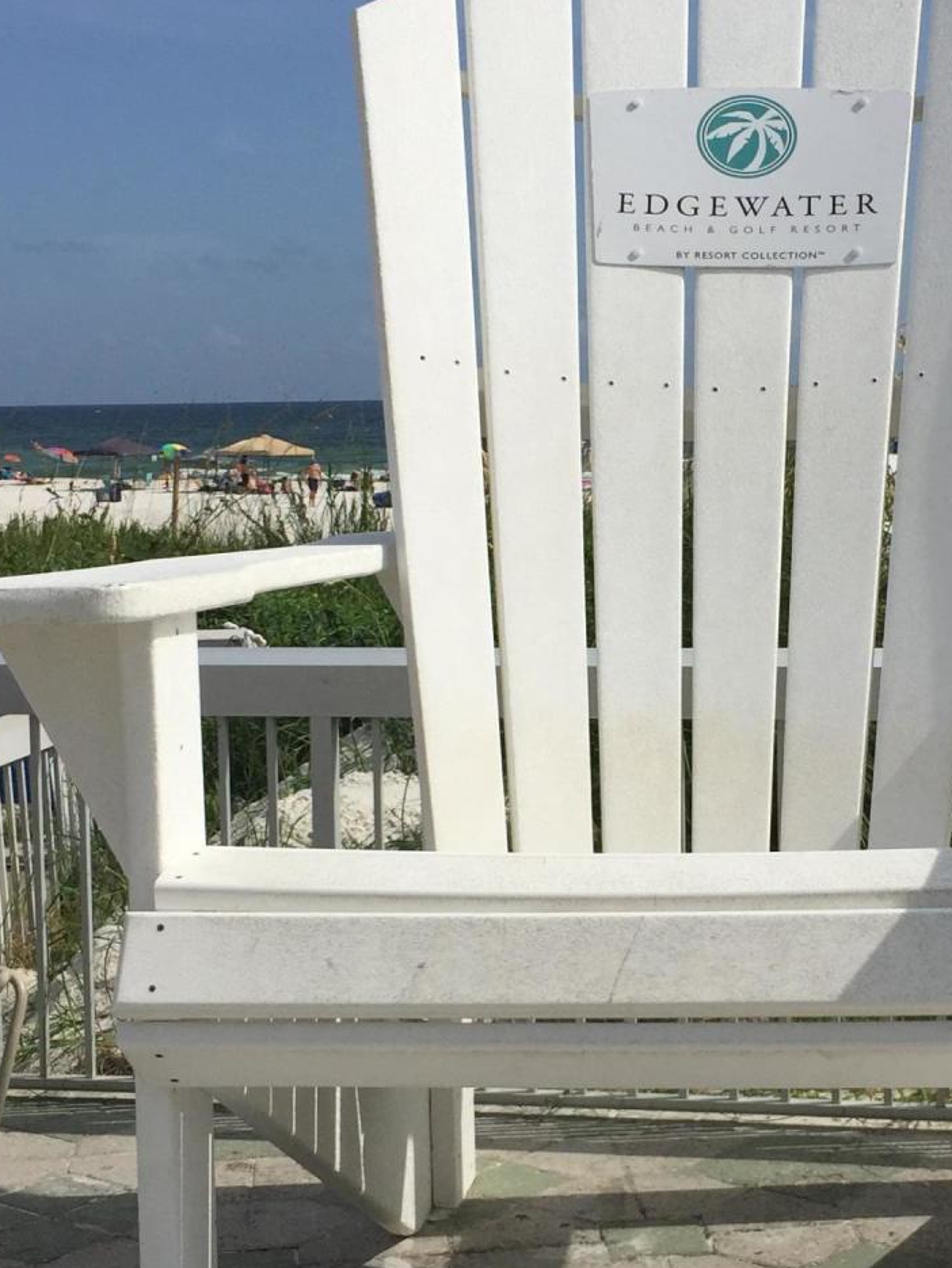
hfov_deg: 23.4
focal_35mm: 62
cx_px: 719
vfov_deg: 31.2
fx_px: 2272
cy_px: 656
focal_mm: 4.15
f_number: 2.2
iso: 32
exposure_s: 1/5650
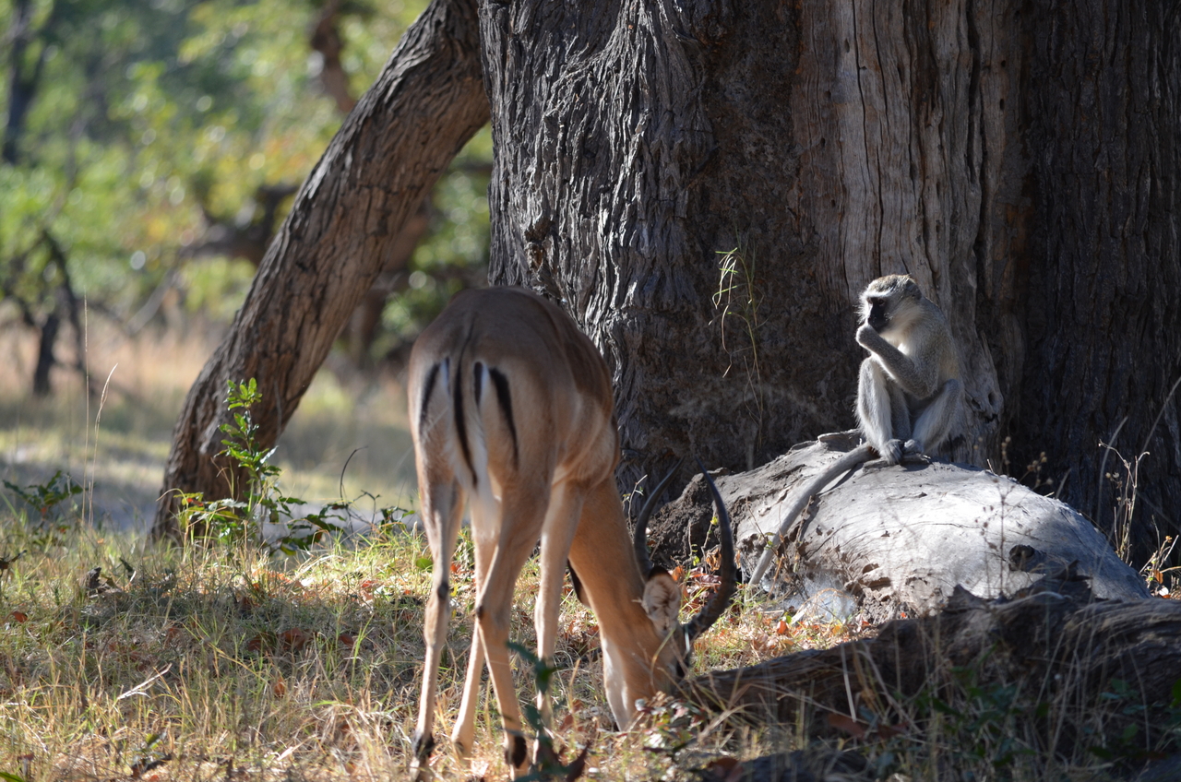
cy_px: 391
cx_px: 590
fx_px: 11786
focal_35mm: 360
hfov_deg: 5.7
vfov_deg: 3.8
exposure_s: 1/400
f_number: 5.3
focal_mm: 240
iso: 400
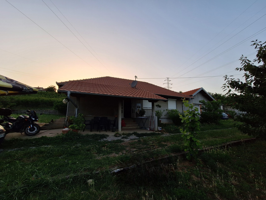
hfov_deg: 106.2
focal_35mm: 13
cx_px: 133
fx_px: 100
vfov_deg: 89.9
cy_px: 100
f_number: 2.2
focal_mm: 1.74
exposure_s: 1/286
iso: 40
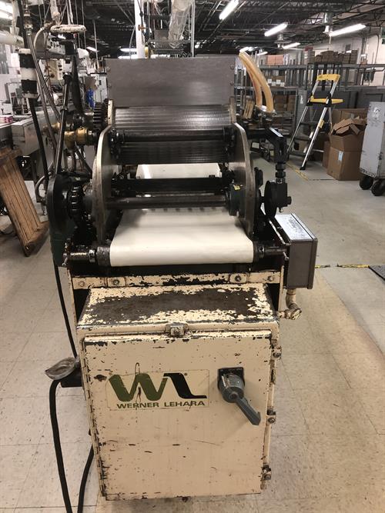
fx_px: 415
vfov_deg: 63.5
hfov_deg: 49.7
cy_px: 256
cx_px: 192
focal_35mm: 28
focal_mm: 4
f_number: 1.8
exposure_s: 1/17
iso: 40
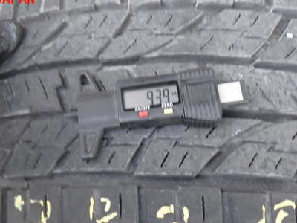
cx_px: 123
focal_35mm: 45
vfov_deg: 31.8
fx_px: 386
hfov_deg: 41.9
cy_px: 157
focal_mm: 5.4
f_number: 2.3
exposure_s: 1/30
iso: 250
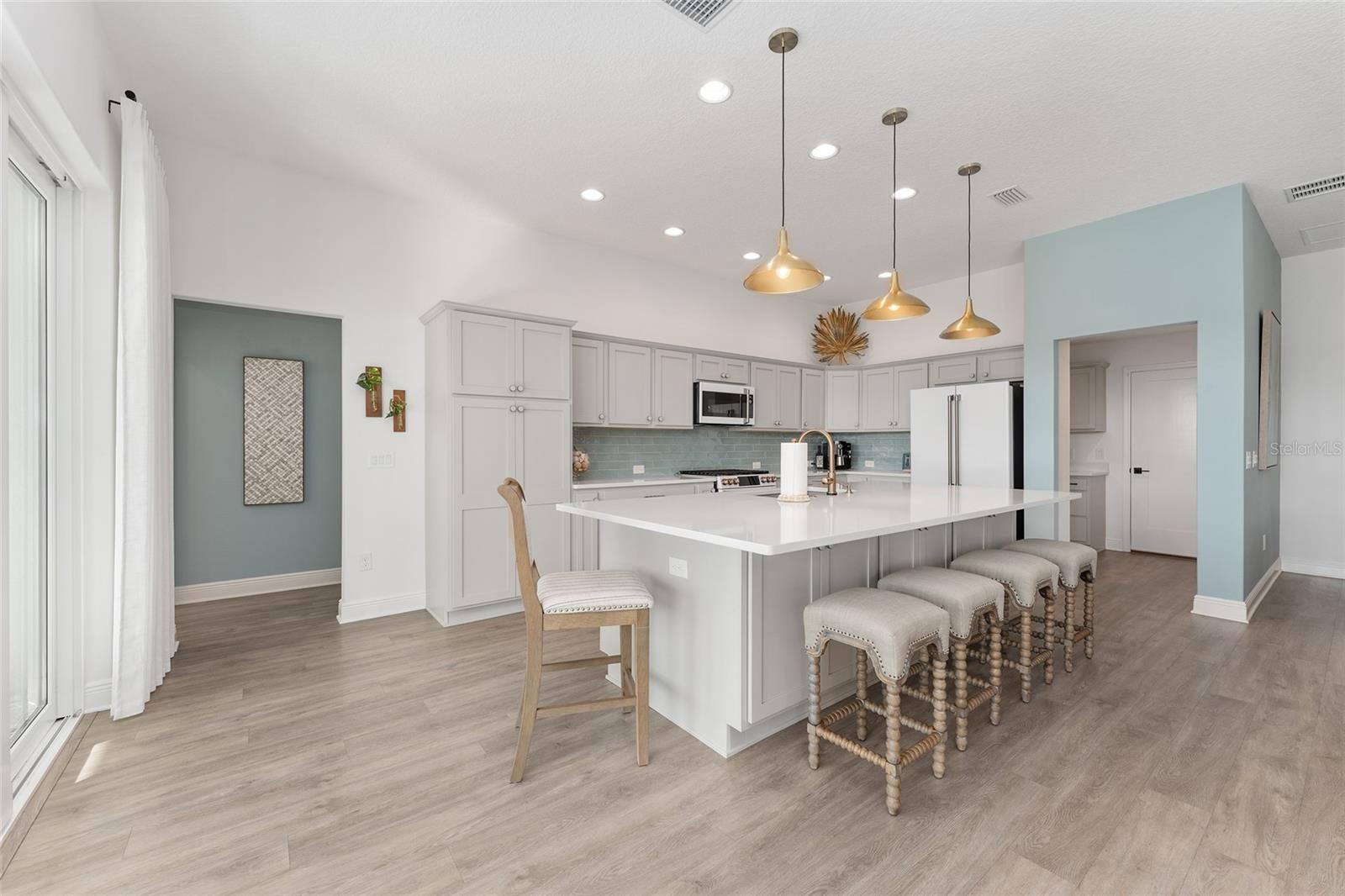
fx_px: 523
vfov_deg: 81.2
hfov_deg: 104.3
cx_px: 672
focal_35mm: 14
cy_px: 448
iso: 400
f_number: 7.1
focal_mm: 14
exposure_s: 1/20
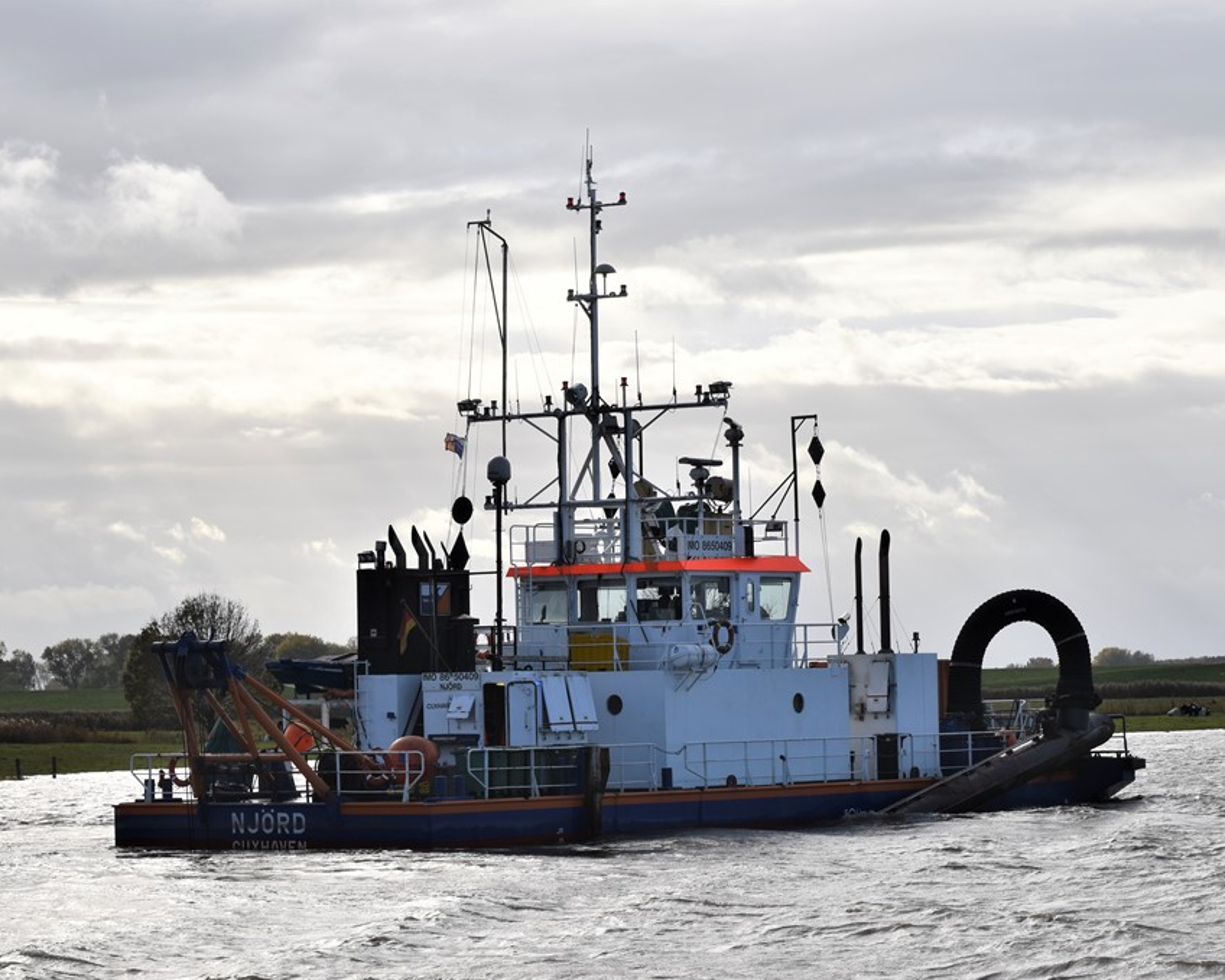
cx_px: 660
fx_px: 4313
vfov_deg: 13.0
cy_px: 488
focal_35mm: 119
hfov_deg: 16.2
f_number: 11
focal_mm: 70
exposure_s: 1/500
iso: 200
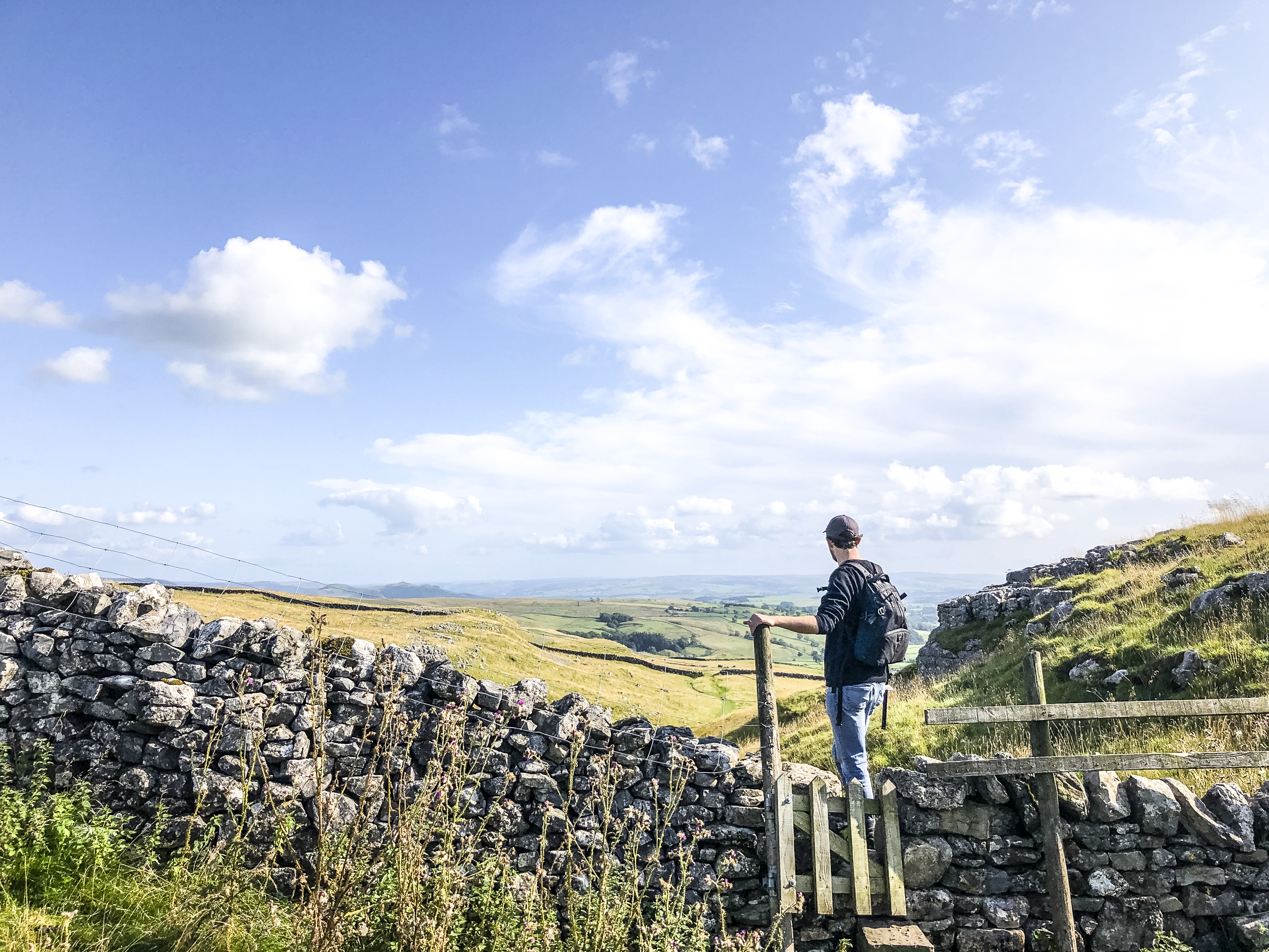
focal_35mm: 28
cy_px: 476
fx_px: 1026
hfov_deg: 63.4
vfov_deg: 49.7
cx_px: 634
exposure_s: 1/3200
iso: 20
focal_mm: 3.99
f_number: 1.8
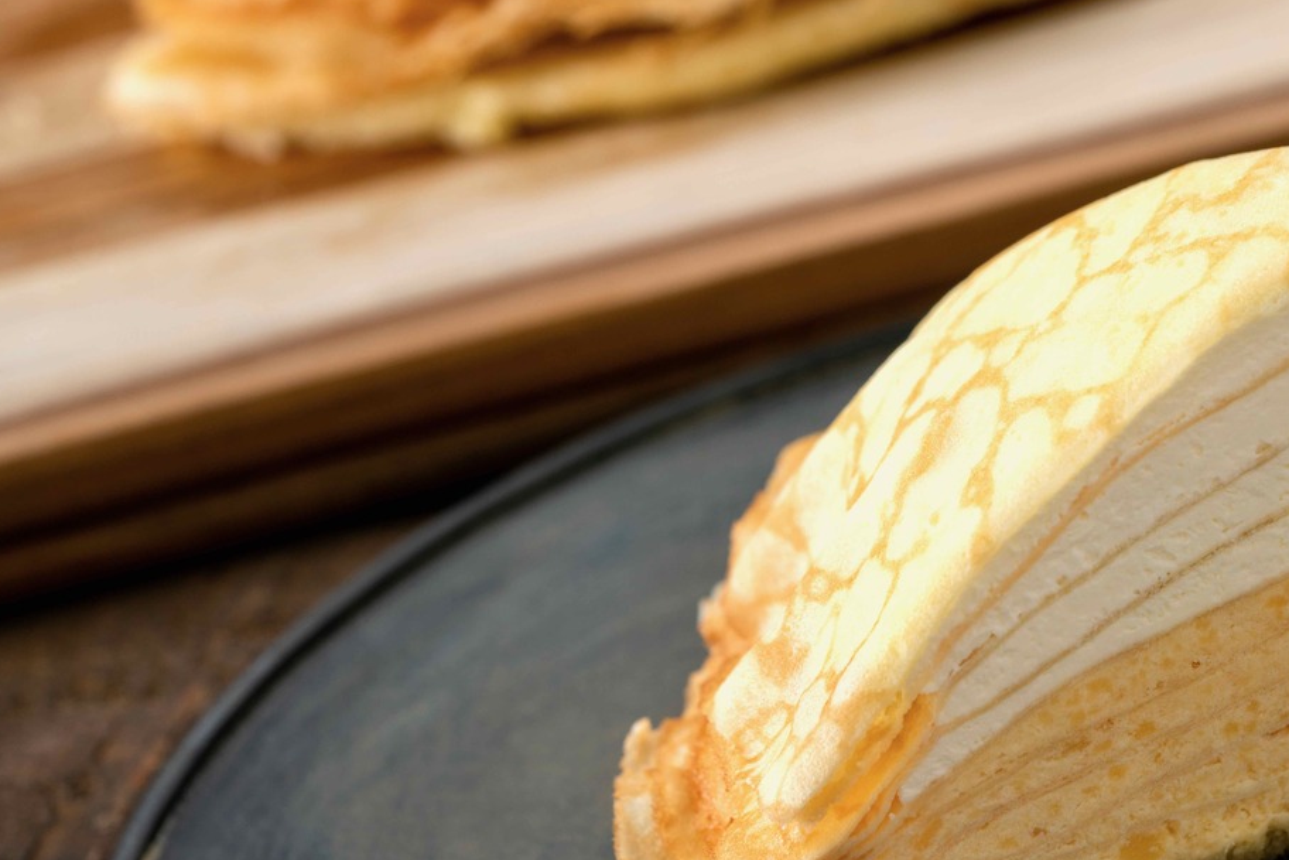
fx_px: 5299
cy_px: 509
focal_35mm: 148
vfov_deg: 9.3
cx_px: 1050
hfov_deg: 13.8
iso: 100
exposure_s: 1/50
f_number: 6.3
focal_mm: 90
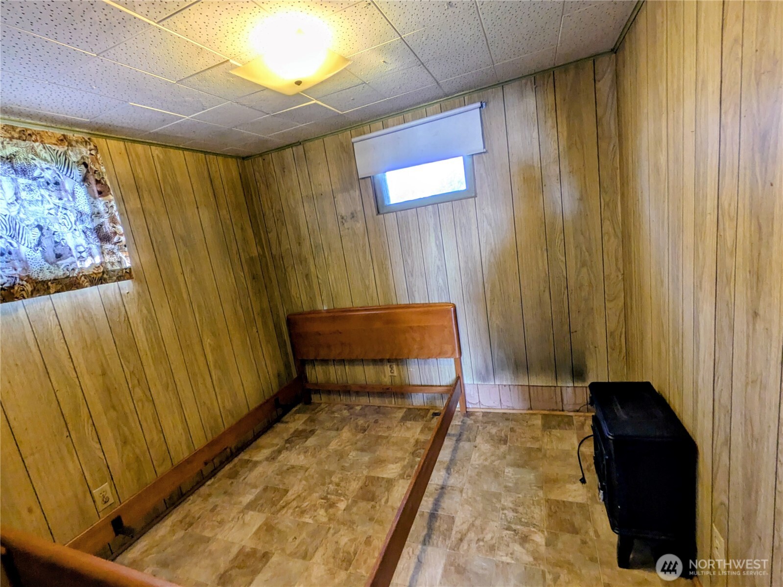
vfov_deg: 85.7
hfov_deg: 102.1
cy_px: 294
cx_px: 392
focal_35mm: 14
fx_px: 317
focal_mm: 1.83
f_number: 2.2
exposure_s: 1/30
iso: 57
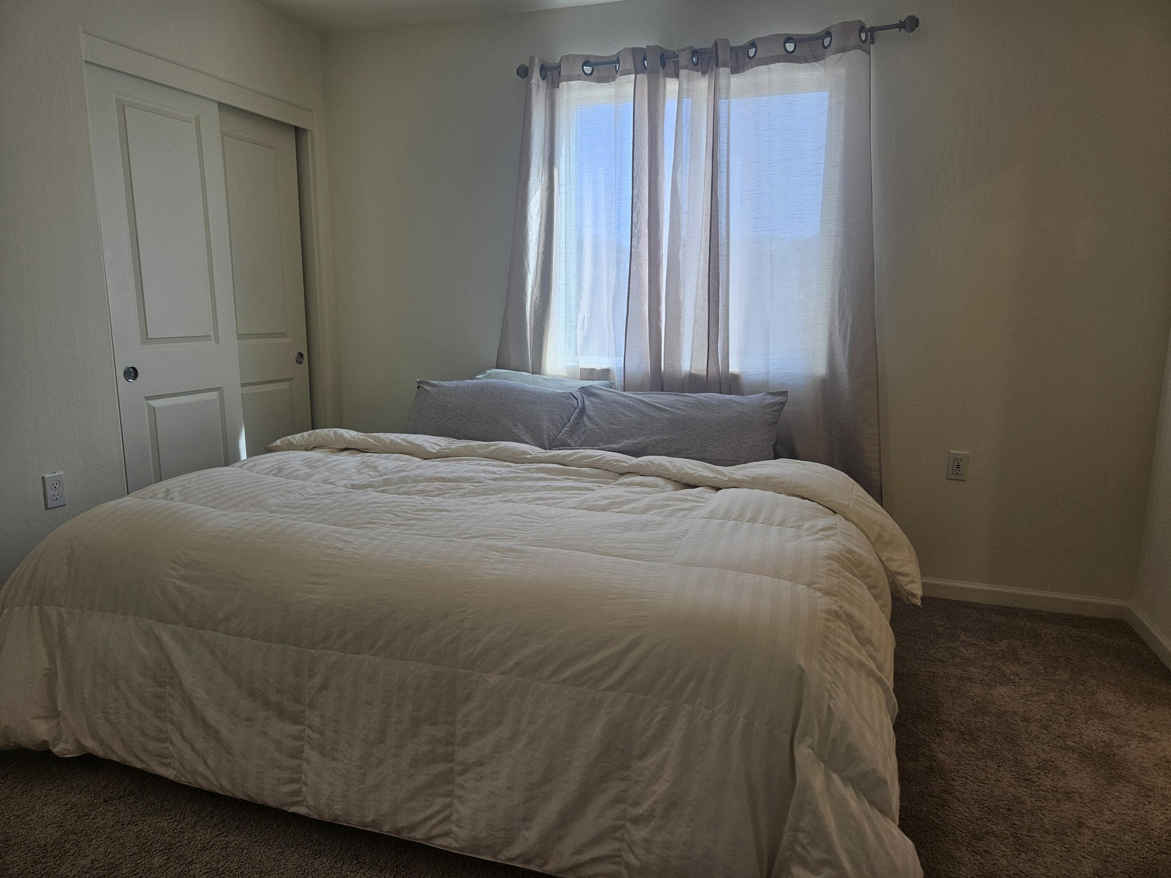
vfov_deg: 58.9
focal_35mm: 23
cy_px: 439
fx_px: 778
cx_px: 586
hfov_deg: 73.9
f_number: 1.8
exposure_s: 1/120
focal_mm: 5.4
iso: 32
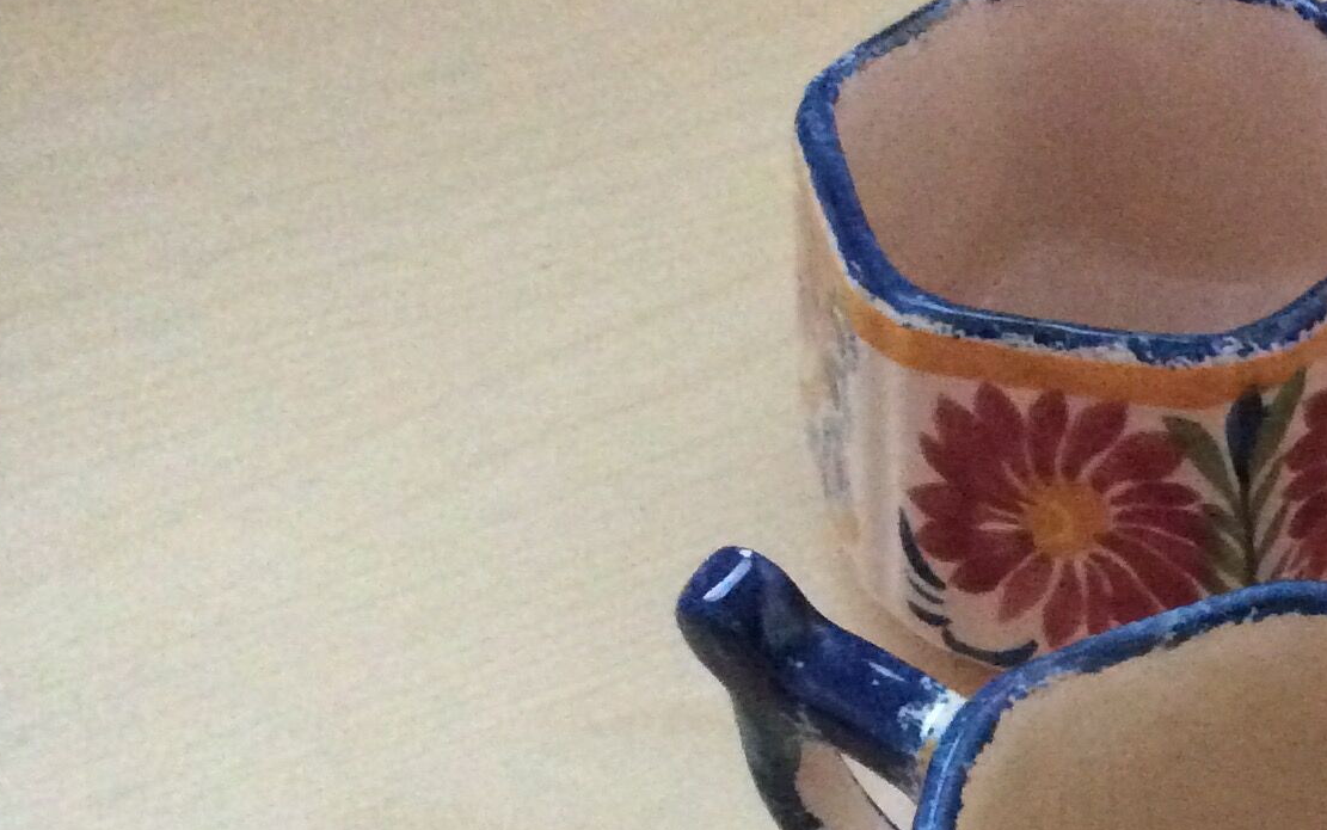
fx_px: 2858
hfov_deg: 24.1
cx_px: 1530
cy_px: 711
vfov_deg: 16.4
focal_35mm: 79
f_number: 2.4
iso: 640
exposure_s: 1/15
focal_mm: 3.3
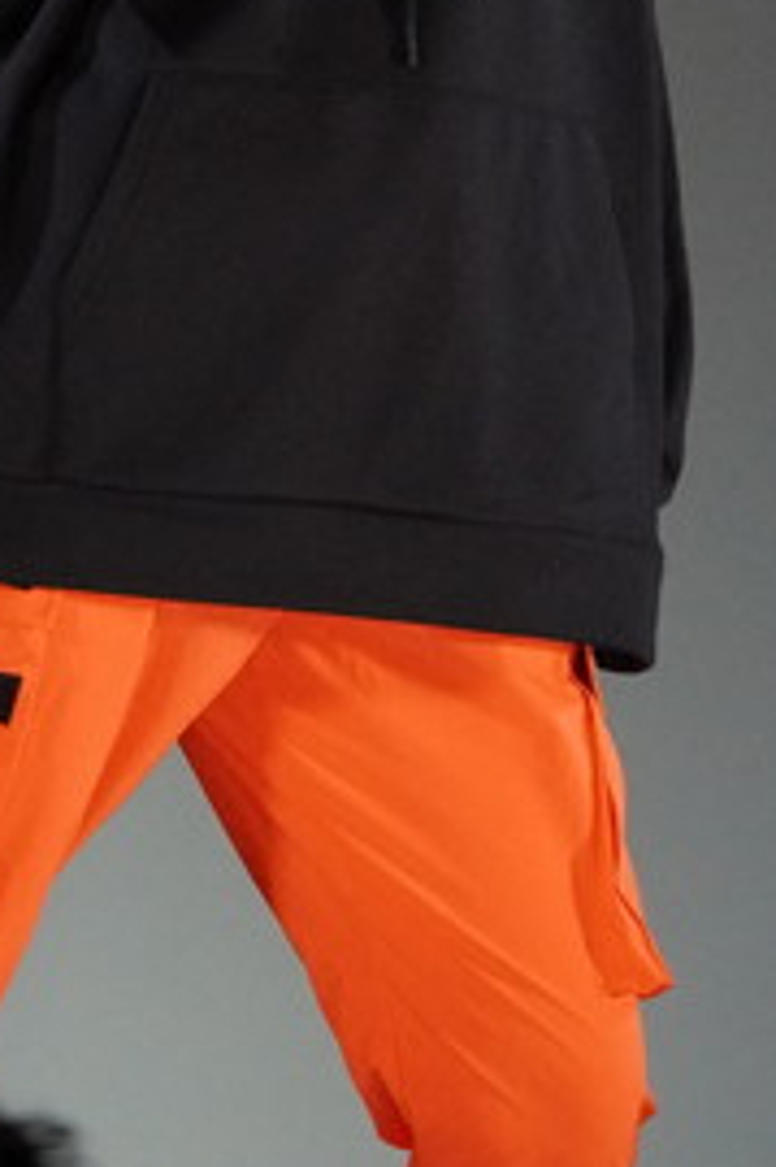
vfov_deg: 2.9
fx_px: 23114
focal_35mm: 714
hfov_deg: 1.9
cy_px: 74
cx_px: 98
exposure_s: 1/320
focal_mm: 200
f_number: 7.1
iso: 5000
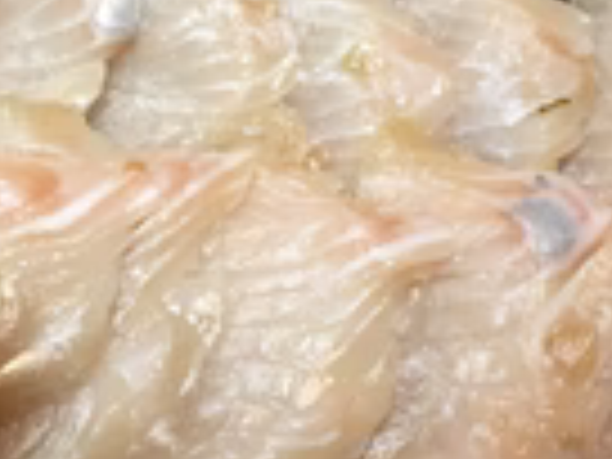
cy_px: 297
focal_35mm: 85
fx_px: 1503
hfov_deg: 22.9
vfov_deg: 17.3
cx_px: 198
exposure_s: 1/30
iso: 100
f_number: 2.2
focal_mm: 4.15
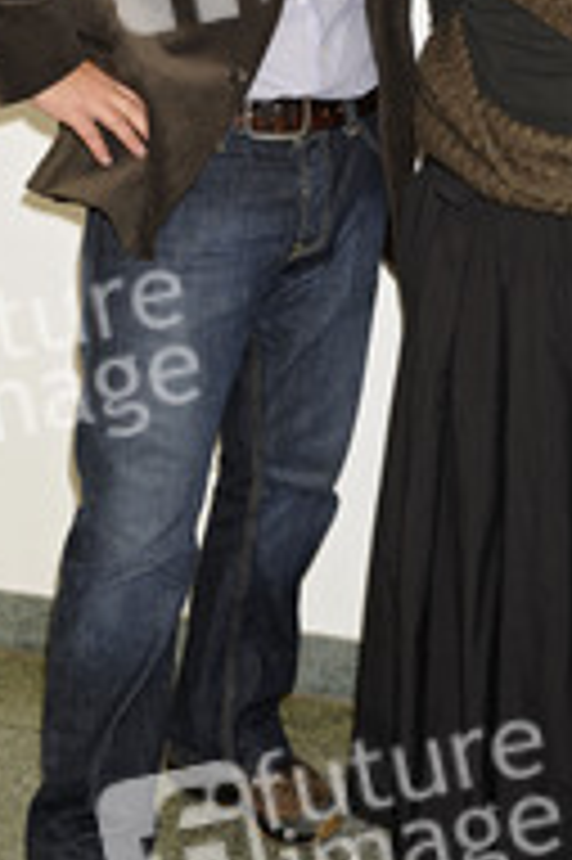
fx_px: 2244
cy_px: 153
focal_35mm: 94
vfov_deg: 21.4
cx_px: 459
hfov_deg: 14.4
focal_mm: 45
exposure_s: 1/160
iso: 800
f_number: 5.6
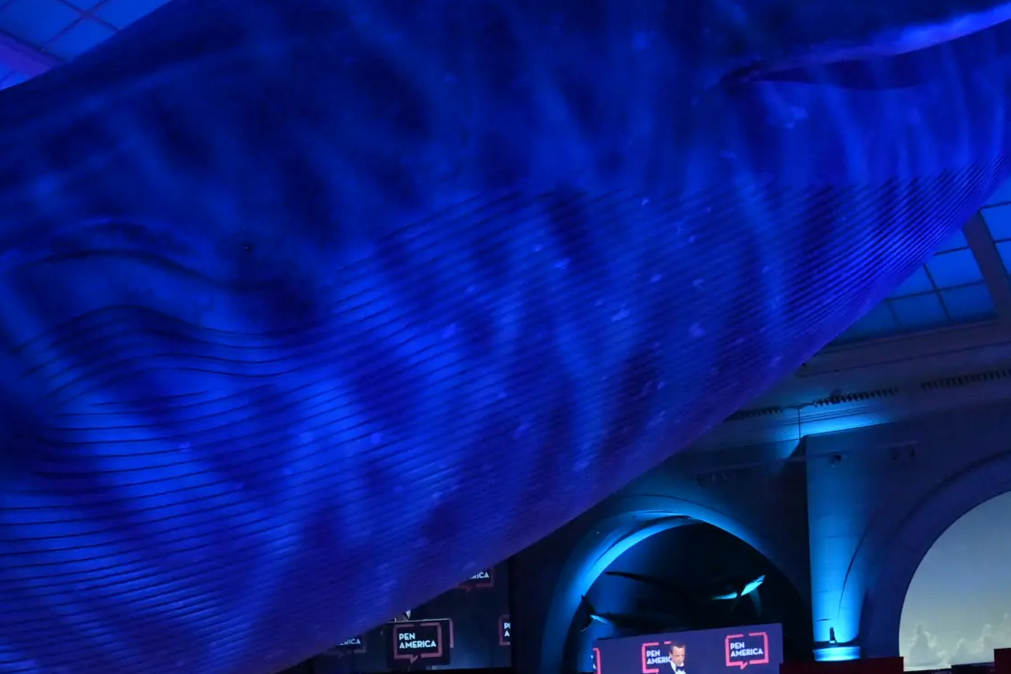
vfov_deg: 23.4
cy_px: 707
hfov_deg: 36.2
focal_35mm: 55
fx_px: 1545
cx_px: 510
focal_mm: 24
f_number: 5
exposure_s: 1/60
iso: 1600
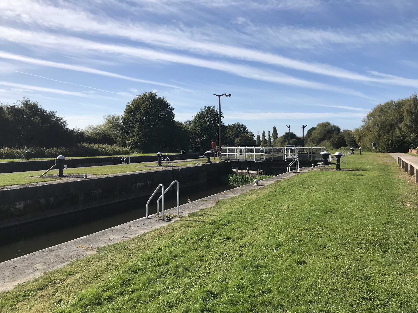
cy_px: 156
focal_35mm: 28
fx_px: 338
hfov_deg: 63.4
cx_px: 209
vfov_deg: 49.7
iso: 20
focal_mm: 3.99
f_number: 1.8
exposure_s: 1/2591
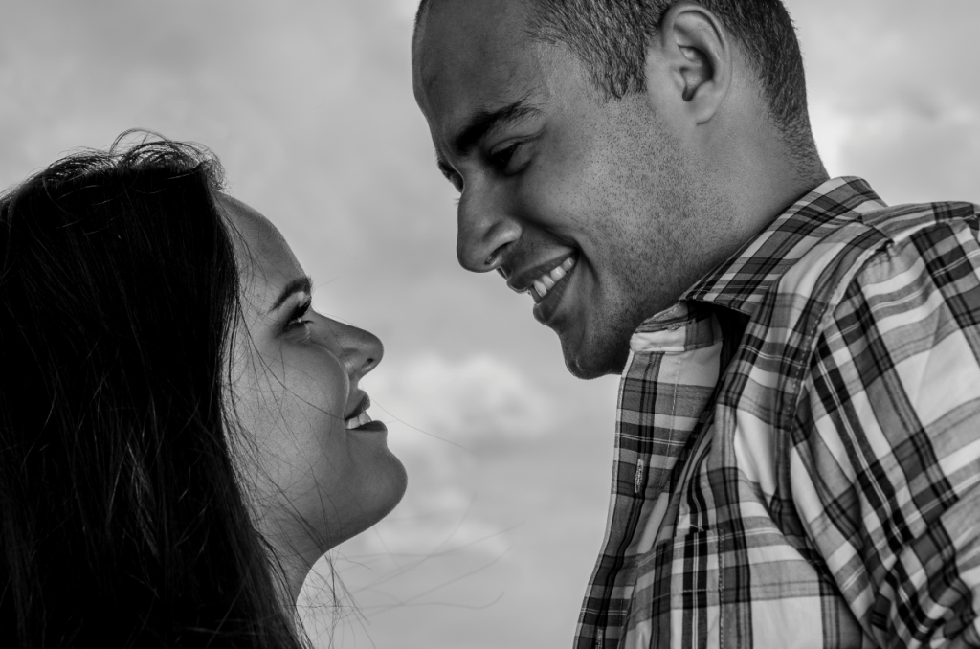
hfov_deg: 24.7
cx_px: 490
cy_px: 324
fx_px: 2241
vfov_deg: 16.5
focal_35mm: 82
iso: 100
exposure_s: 1/250
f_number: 7.1
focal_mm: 55
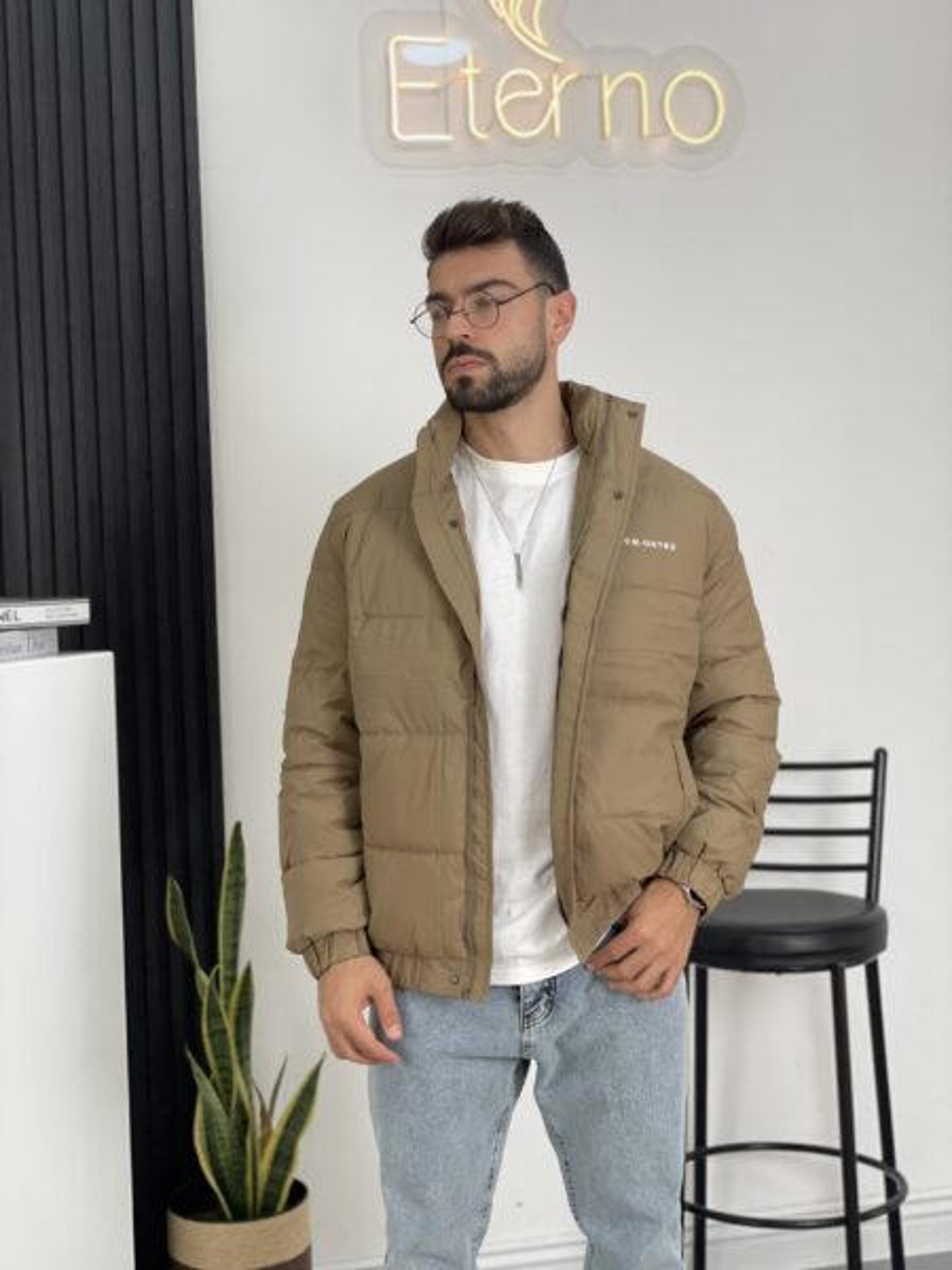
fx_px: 1907
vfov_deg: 36.8
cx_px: 476
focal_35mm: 52
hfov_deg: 28.0
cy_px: 635
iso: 32
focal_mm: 6
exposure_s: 1/122
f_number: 2
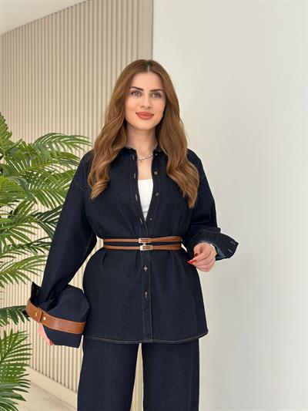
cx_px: 154
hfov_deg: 30.3
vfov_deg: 39.6
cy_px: 206
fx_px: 569
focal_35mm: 48
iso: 80
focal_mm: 6.86
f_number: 1.78
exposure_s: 1/253
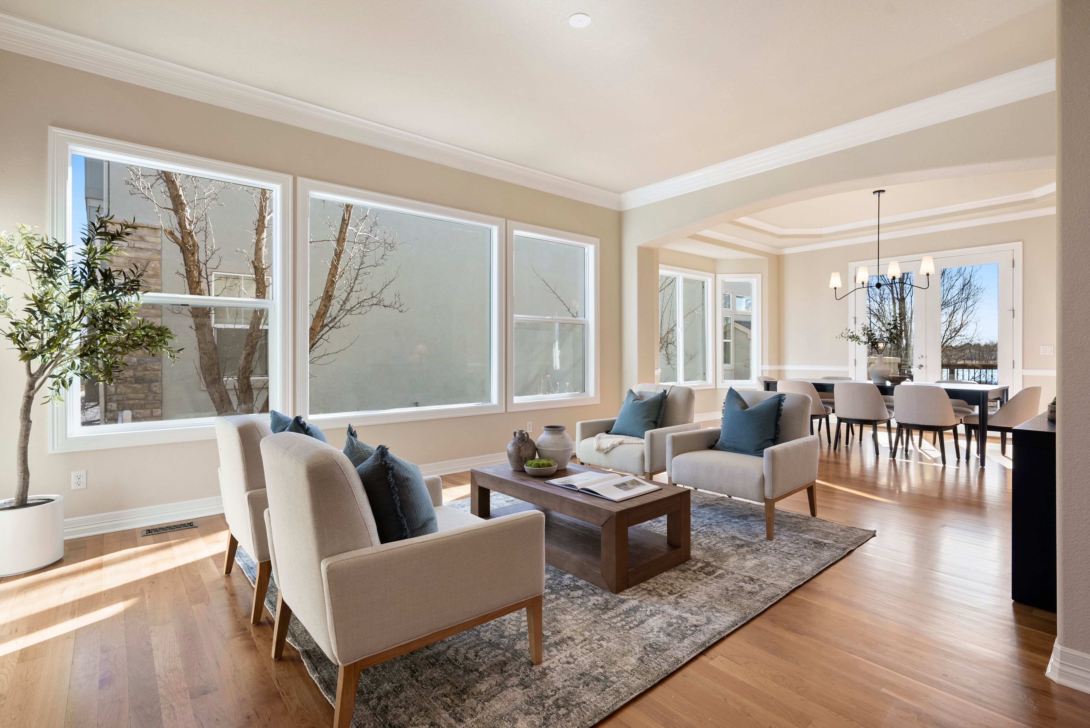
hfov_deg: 93.2
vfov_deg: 70.5
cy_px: 364
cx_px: 545
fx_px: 515
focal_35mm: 17
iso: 640
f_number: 8
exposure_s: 1/10
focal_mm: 17
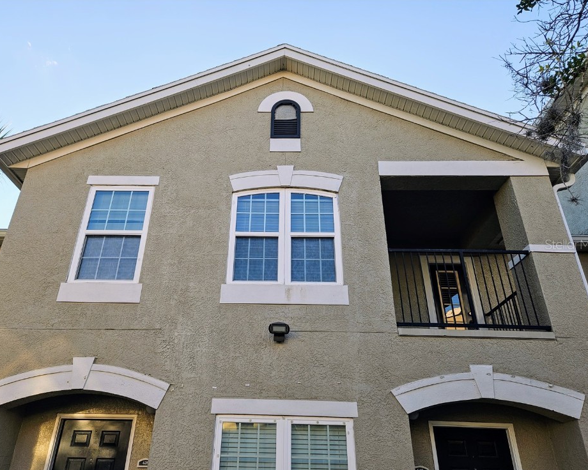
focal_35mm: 25
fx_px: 435
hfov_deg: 68.0
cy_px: 244
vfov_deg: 56.8
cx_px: 278
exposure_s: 1/333
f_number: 1.8
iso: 25
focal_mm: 5.4
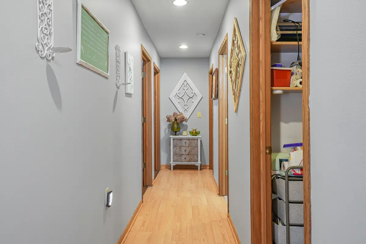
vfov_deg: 47.9
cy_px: 122
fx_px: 274
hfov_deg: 67.4
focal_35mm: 27
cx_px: 183
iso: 100
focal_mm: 18
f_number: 8
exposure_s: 2
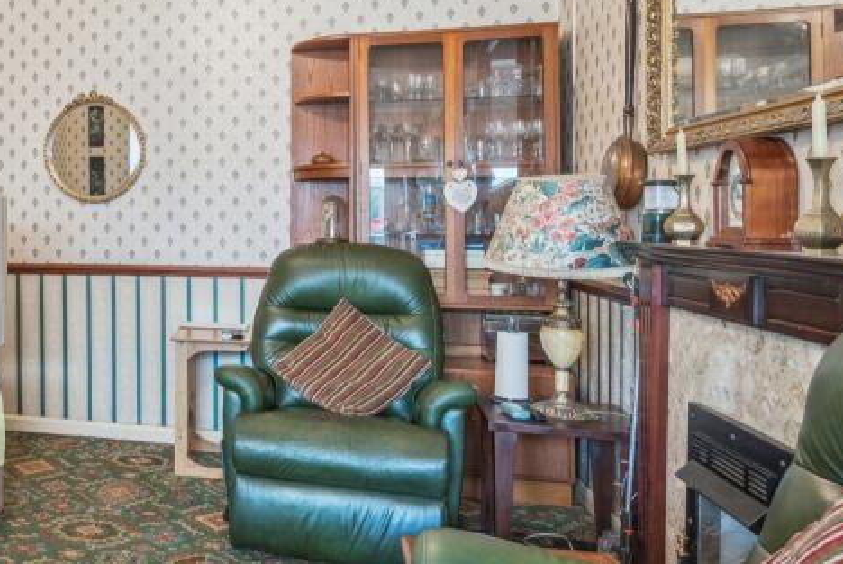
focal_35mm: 35
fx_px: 820
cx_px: 63
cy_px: 229
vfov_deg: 37.8
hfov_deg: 47.9
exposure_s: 1/25
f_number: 5.6
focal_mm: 16
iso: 640
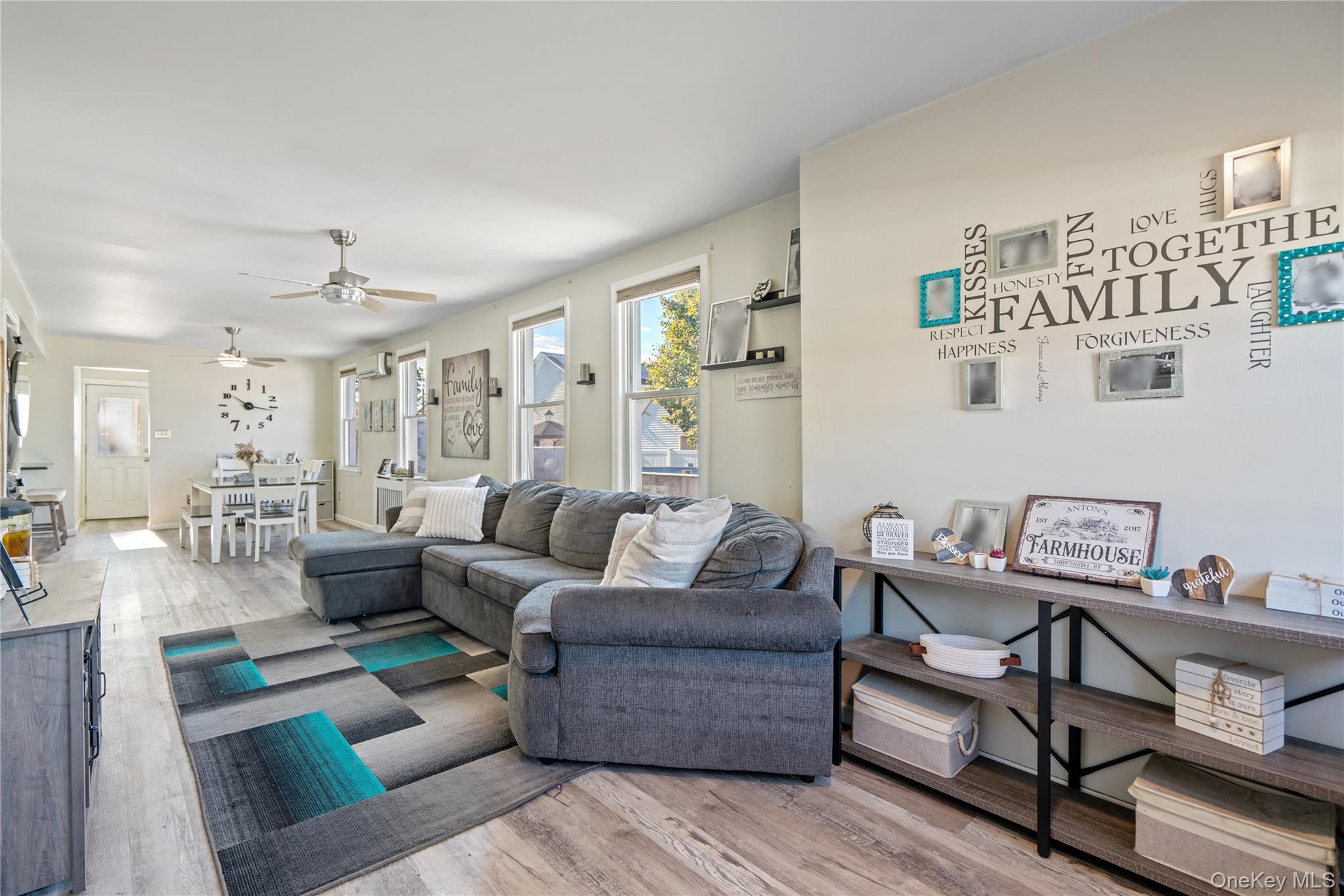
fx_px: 597
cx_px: 672
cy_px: 448
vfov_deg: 73.7
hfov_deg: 96.7
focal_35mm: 16
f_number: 5.6
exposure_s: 1/10
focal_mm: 16
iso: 500
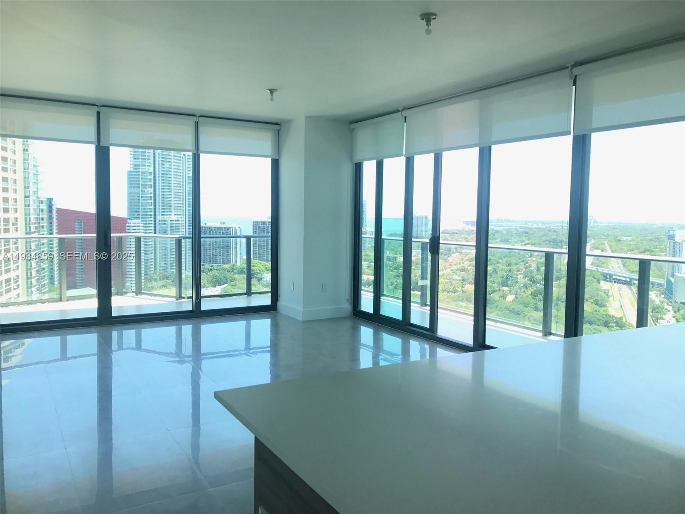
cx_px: 342
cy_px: 257
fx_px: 554
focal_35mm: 28
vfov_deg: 49.7
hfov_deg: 63.4
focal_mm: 3.99
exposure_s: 1/370
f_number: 1.8
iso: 20
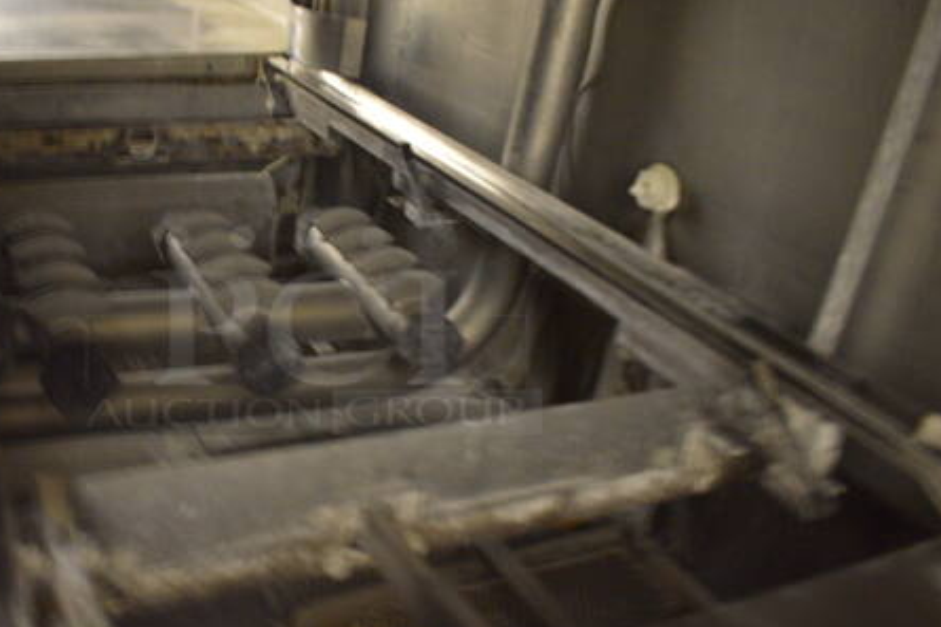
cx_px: 308
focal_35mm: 37
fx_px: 967
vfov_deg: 35.9
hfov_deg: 50.9
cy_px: 323
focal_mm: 18
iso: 3200
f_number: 3.5
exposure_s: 1/2
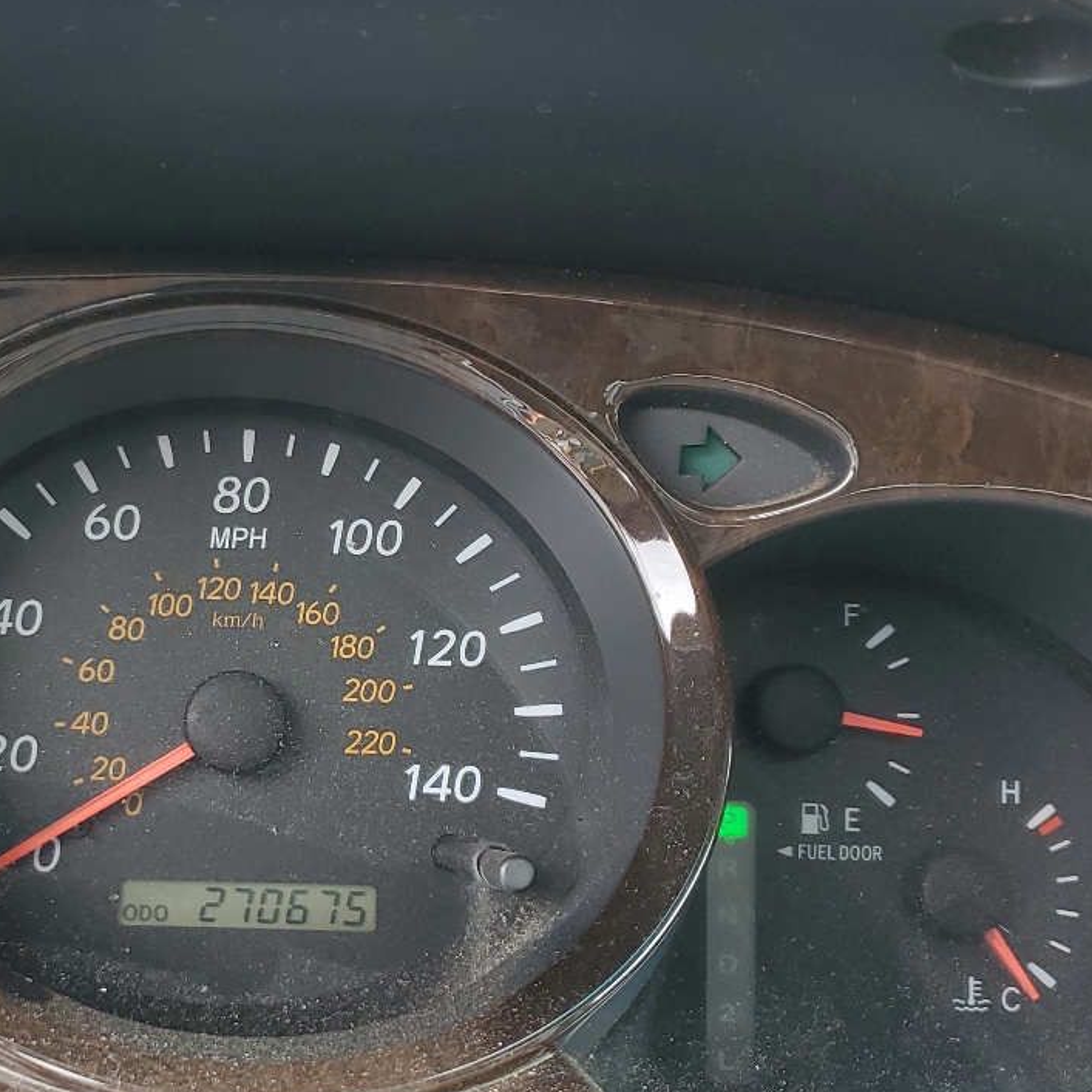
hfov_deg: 31.9
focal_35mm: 52
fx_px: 1856
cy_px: 700
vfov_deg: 32.6
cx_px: 218
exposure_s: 1/120
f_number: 1.5
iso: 55
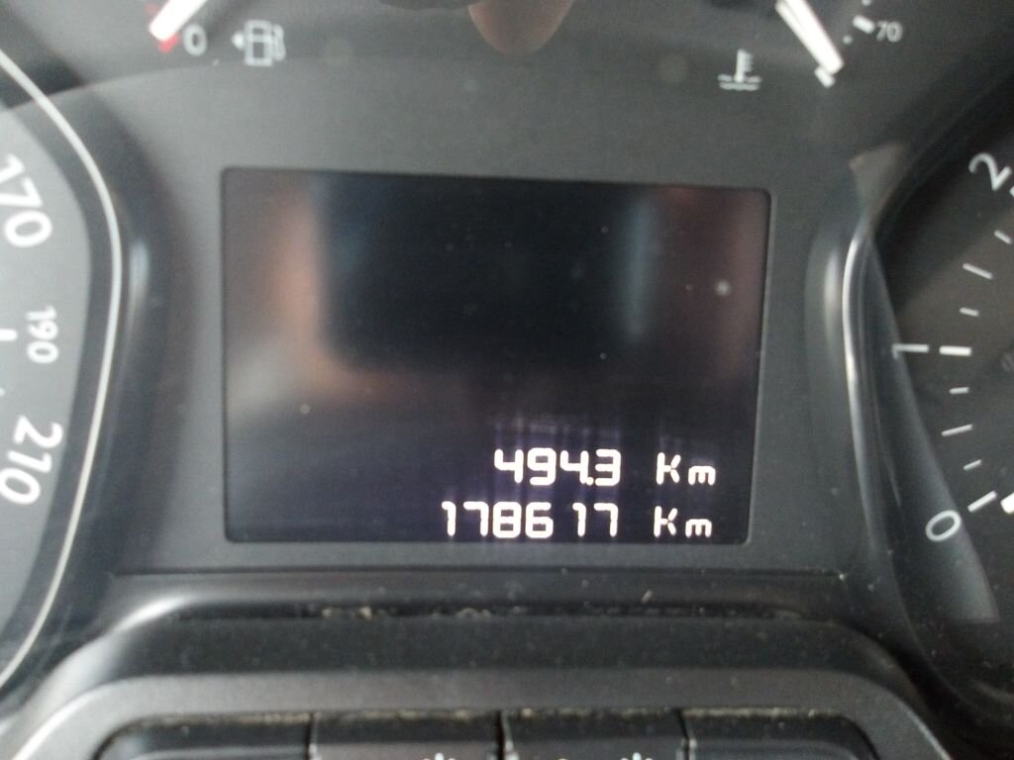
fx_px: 791
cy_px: 380
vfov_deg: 51.4
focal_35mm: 27
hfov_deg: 65.3
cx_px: 507
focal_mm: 4.9
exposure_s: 1/11
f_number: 3
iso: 800
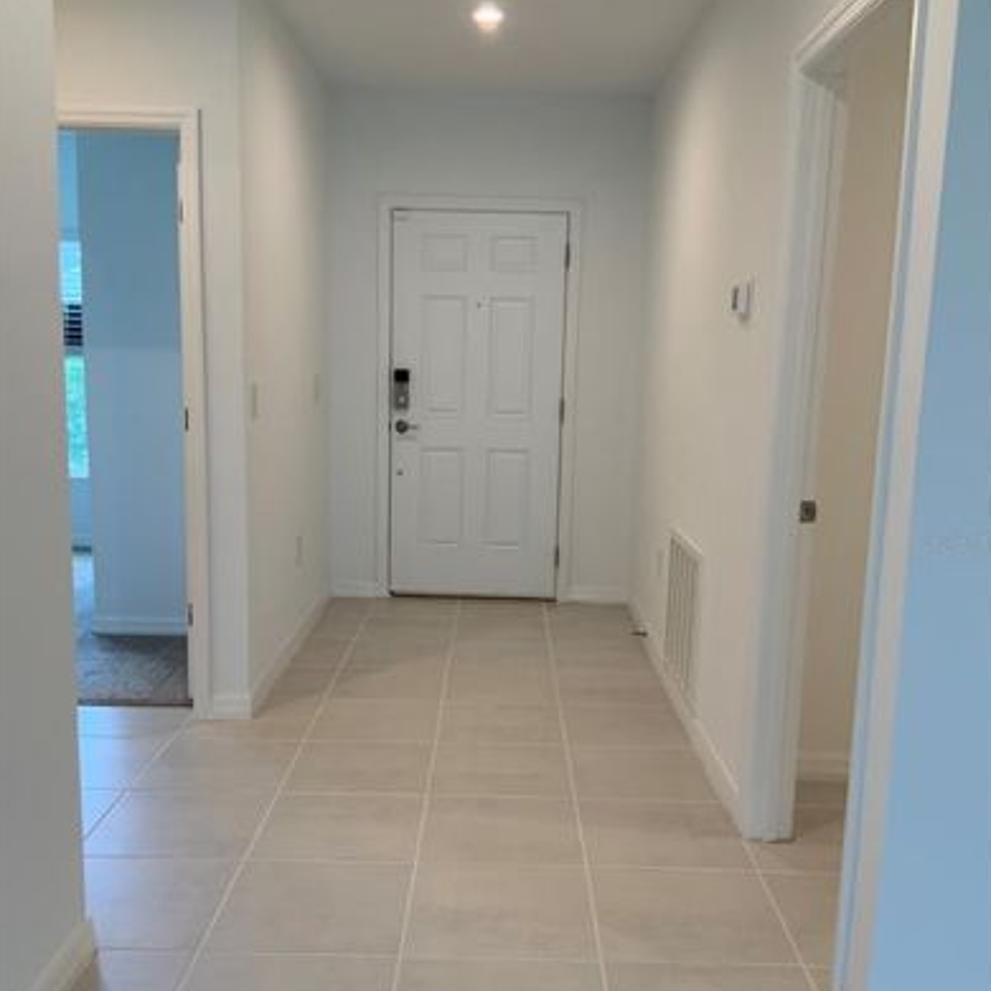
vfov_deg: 47.2
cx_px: 497
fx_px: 1134
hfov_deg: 47.2
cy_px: 541
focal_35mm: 35
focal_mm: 3
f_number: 1.8
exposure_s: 1/60
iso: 40
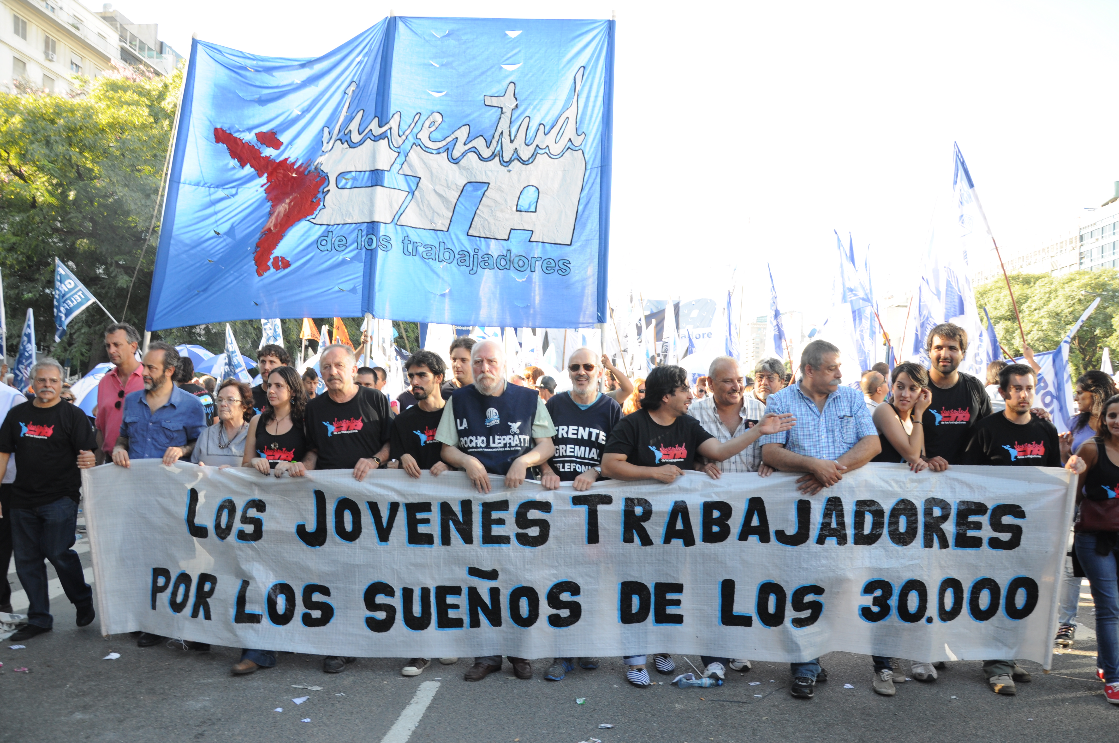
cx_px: 560
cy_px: 372
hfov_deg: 67.4
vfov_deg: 47.8
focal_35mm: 27
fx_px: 838
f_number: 5
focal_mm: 18
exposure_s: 1/125
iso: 250
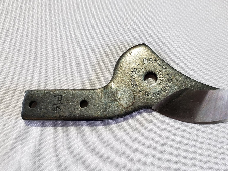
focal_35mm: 37
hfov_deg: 50.0
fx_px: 244
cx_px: 131
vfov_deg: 38.7
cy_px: 88
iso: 125
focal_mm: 4.3
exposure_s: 1/60
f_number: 2.4
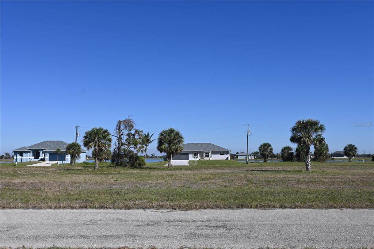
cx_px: 187
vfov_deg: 36.8
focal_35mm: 36
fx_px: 374
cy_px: 124
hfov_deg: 53.1
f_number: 8
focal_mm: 24
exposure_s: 1/500
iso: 100
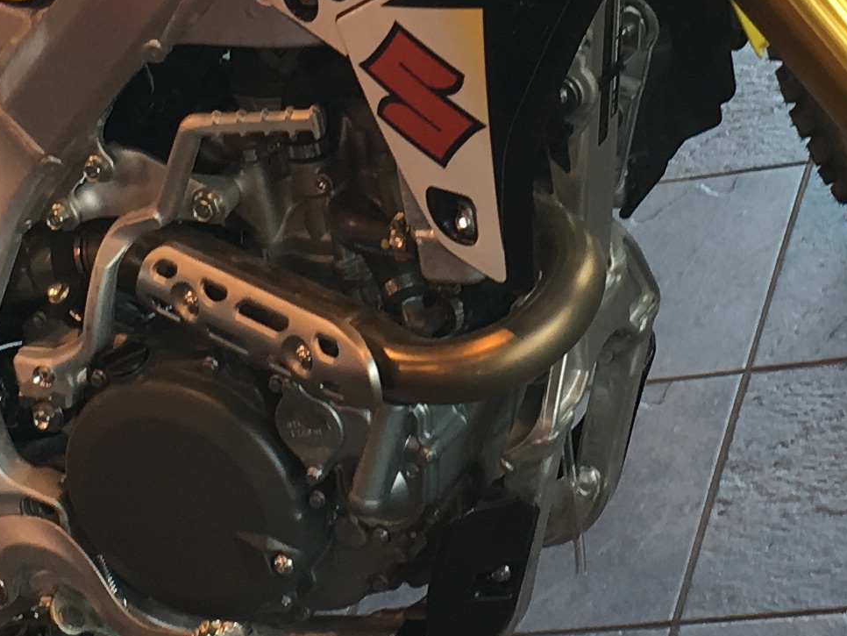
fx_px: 2961
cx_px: 492
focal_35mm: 121
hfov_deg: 16.3
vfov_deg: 12.2
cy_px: 102
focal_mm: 4.15
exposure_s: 1/40
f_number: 2.2
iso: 25
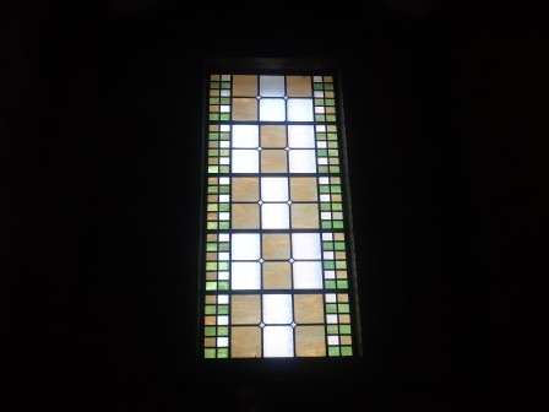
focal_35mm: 36
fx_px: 571
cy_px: 206
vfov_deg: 39.7
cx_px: 274
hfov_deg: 51.4
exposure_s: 1/160
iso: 100
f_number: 3.5
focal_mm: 6.37
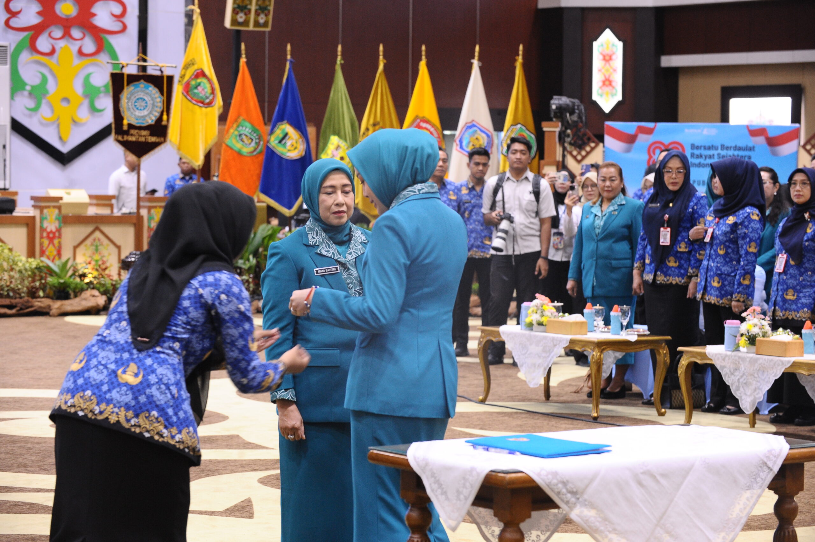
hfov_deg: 20.0
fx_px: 2307
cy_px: 271
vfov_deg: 13.4
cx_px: 408
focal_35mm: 102
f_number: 5.6
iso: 1600
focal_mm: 102
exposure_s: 1/50
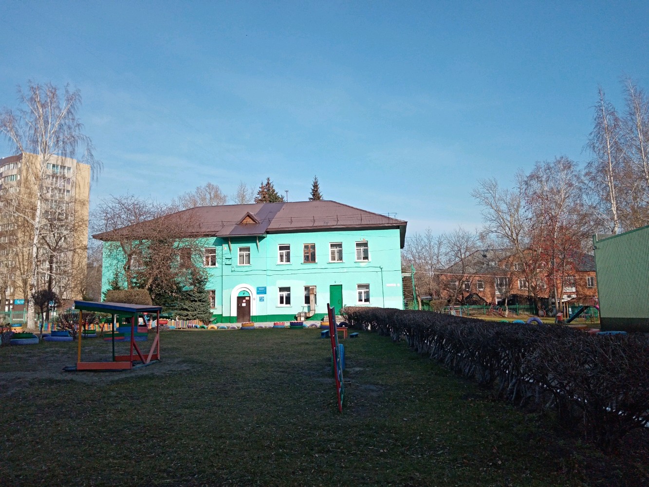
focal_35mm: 26
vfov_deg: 53.1
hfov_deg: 67.3
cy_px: 244
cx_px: 324
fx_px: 488
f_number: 1.8
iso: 112
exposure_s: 1/1250
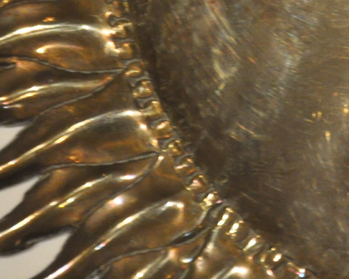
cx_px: 531
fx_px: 5253
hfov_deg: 3.8
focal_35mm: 509
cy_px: -49
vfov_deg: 3.0
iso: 1600
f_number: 5.6
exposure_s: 1/40
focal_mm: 105
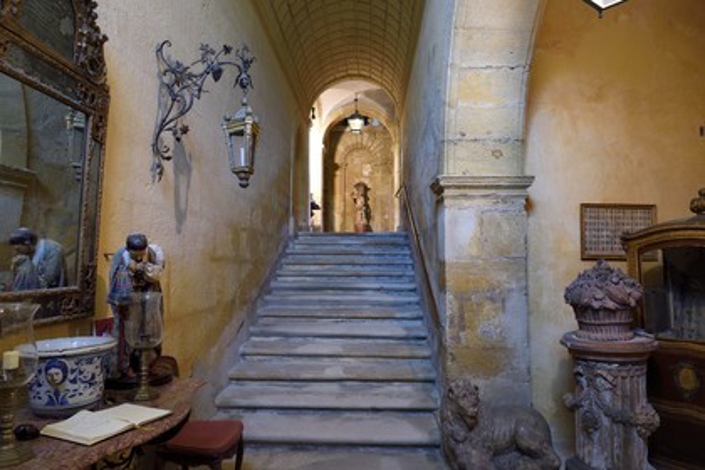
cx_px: 352
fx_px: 470
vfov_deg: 53.1
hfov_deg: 73.7
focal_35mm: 24
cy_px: 235
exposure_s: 1/10
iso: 800
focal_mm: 24
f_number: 6.3
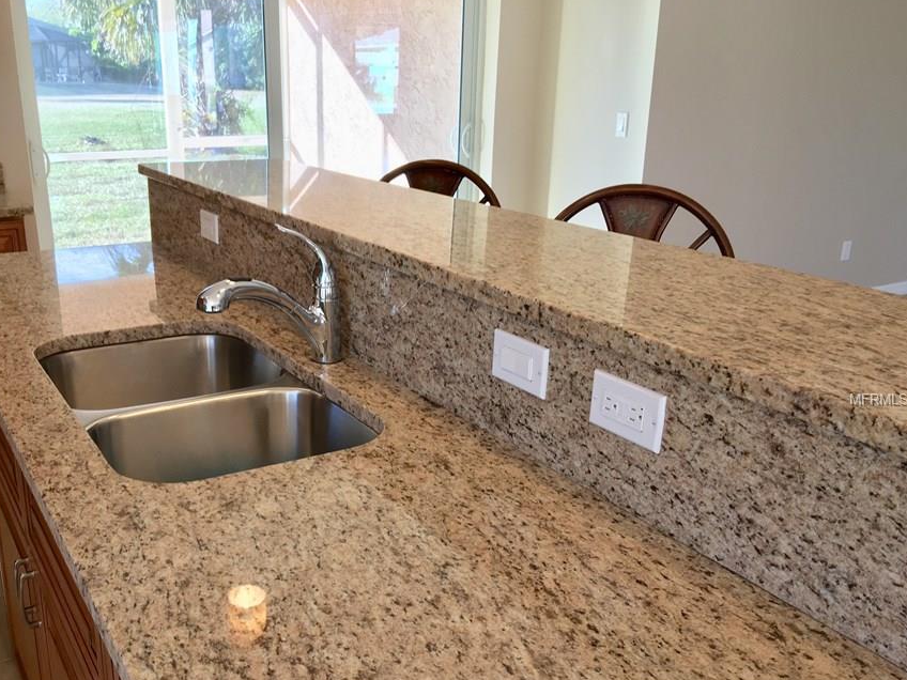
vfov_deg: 40.6
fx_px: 917
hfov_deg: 52.3
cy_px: 400
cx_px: 367
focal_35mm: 35
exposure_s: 1/60
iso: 25
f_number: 2.2
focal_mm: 4.15
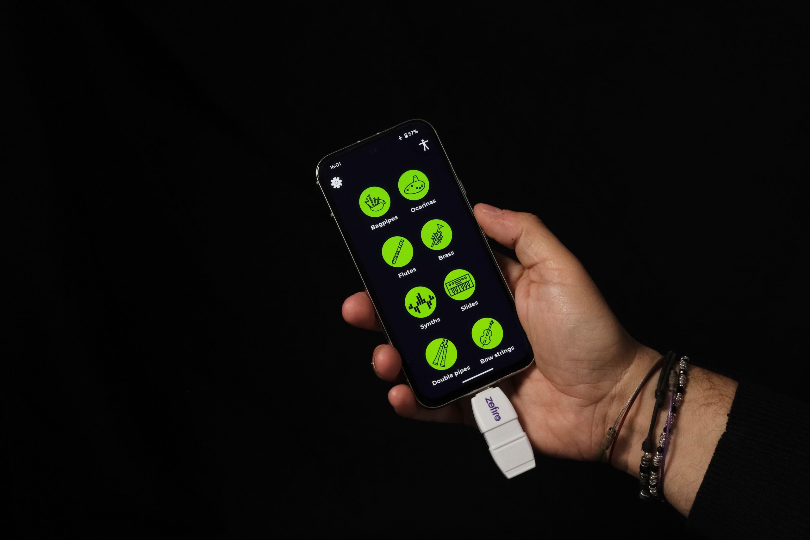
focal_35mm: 53
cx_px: 405
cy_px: 270
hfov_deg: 37.5
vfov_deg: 25.5
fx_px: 1192
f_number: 16
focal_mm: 35
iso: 1600
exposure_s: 1/60
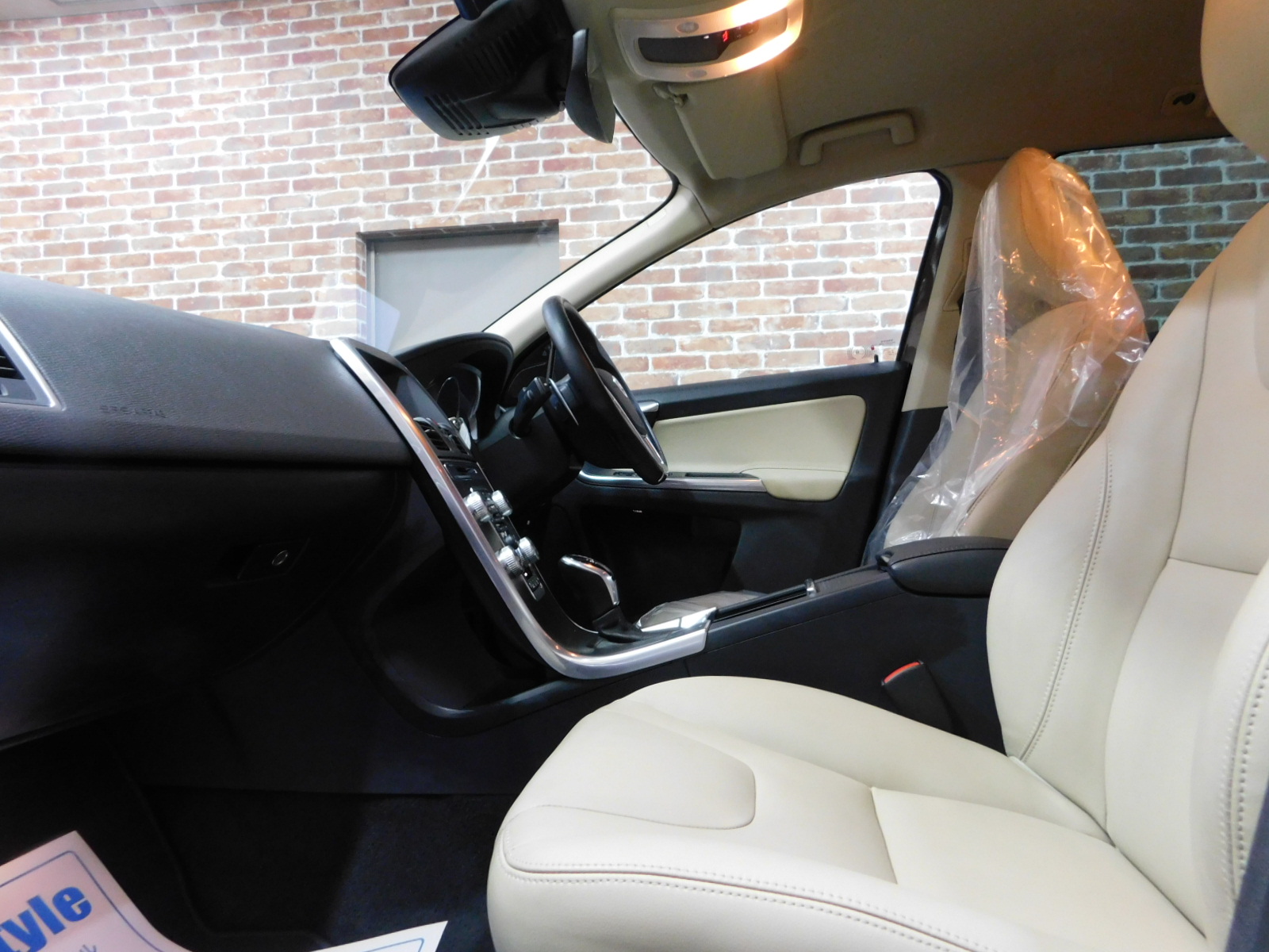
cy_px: 476
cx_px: 634
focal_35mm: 23
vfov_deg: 58.9
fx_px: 843
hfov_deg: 73.9
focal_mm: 4
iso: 400
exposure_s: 1/15
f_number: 3
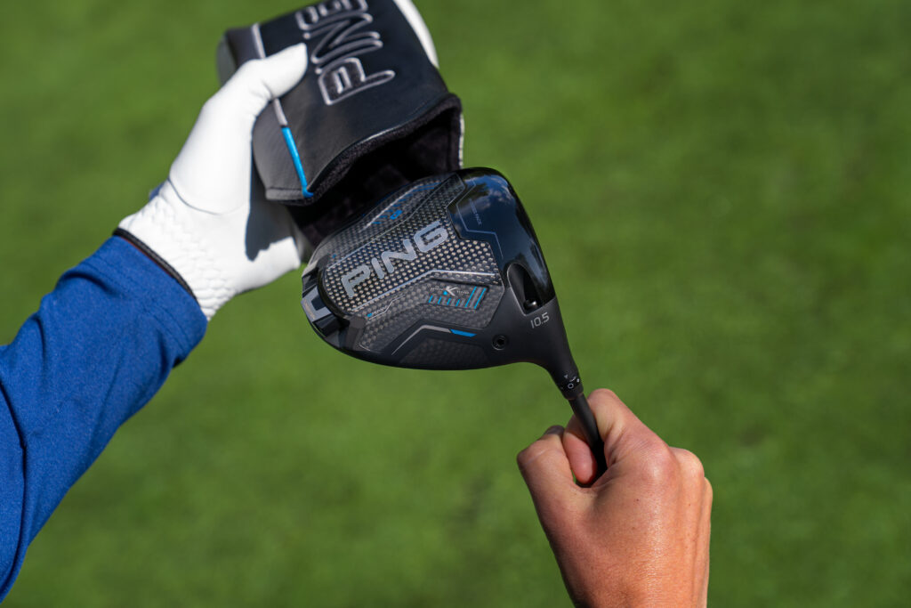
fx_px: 1772
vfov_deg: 19.5
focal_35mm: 70
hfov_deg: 28.8
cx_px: 456
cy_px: 304
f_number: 4.5
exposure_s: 1/500
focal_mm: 70
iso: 160
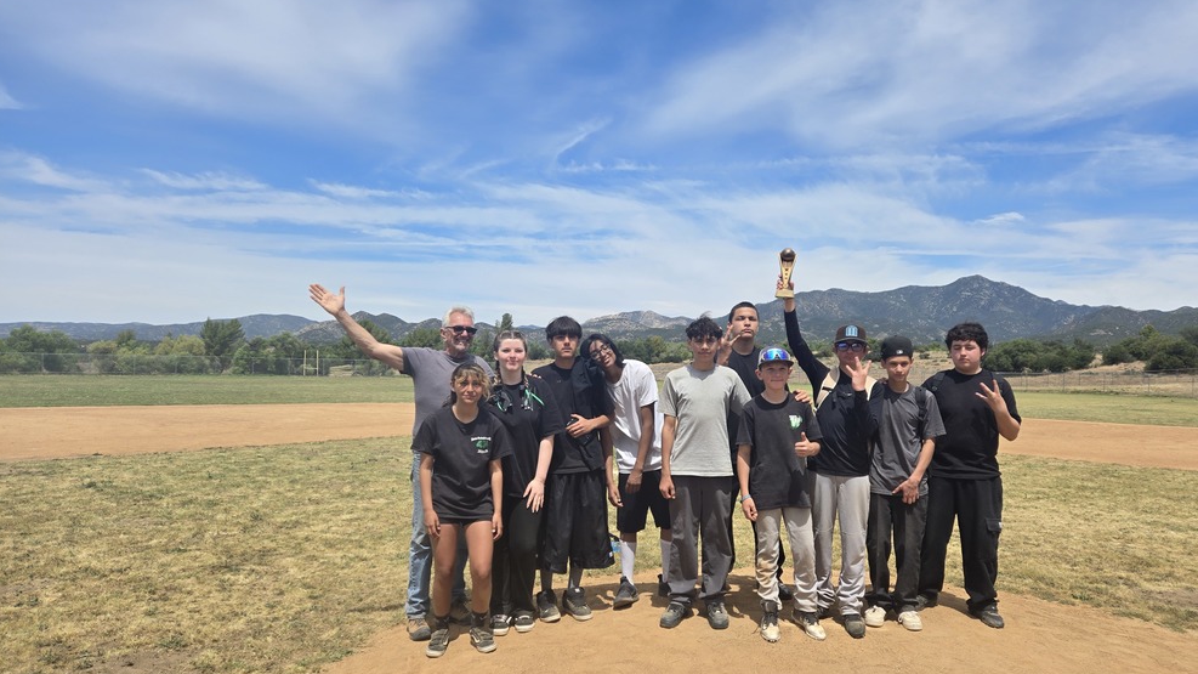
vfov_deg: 44.3
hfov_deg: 71.9
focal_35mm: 26
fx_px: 826
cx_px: 615
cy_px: 374
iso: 25
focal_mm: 5.4
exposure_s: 1/2145
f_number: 1.8
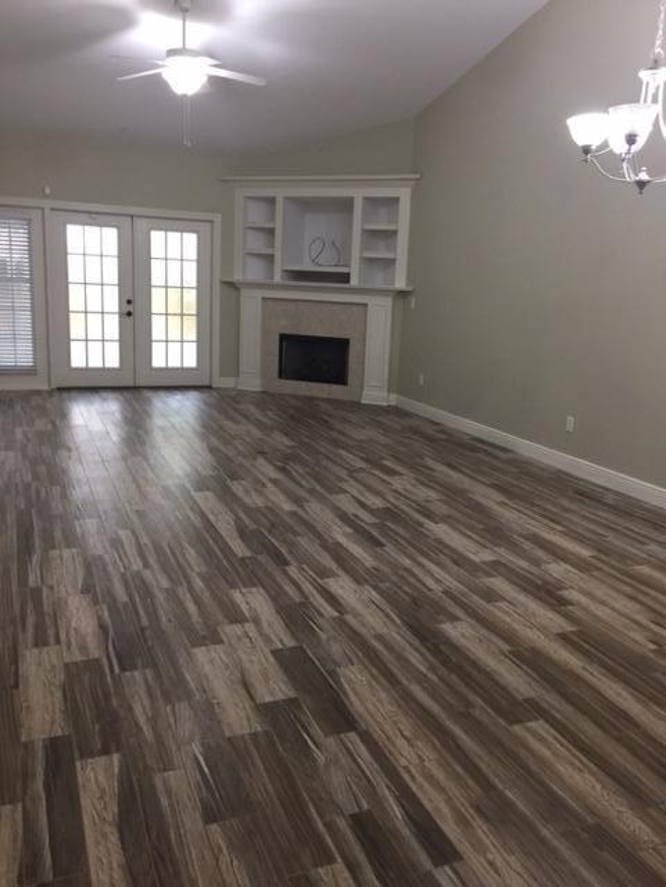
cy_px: 444
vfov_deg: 61.7
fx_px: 744
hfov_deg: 48.2
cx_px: 333
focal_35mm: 29
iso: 80
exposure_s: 1/15
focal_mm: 4.15
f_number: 2.2
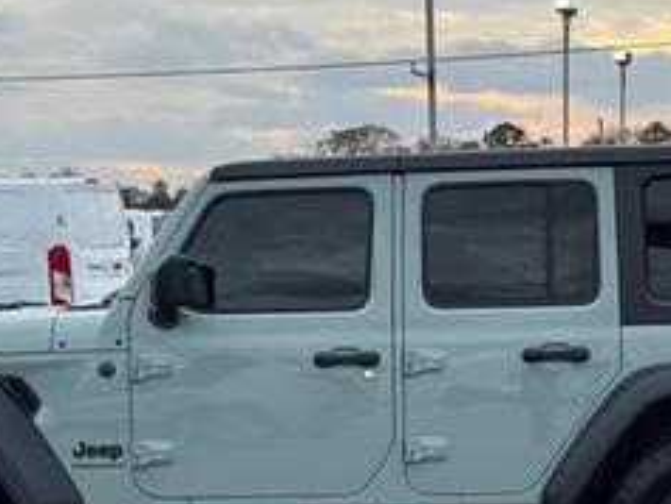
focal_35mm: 102
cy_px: 430
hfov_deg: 19.2
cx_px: 377
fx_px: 1978
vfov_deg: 14.4
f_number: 1.78
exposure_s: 1/913
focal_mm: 6.76
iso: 64
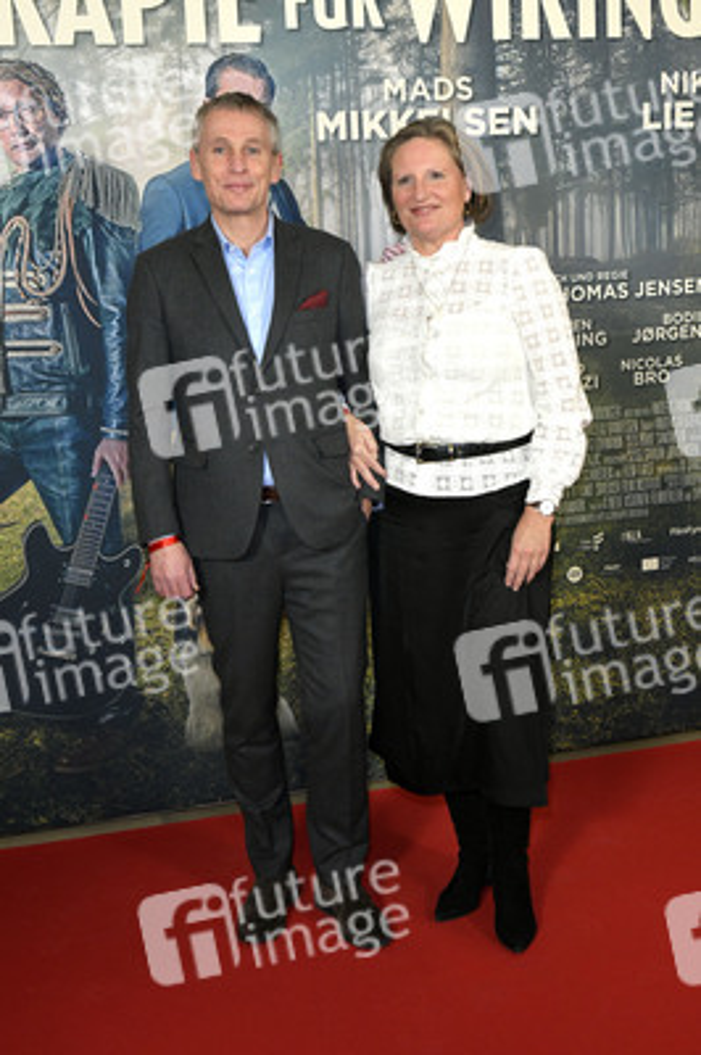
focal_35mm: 38
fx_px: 1112
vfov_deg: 50.7
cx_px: 350
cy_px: 528
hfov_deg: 35.0
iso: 1600
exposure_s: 1/250
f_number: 6.3
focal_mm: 38
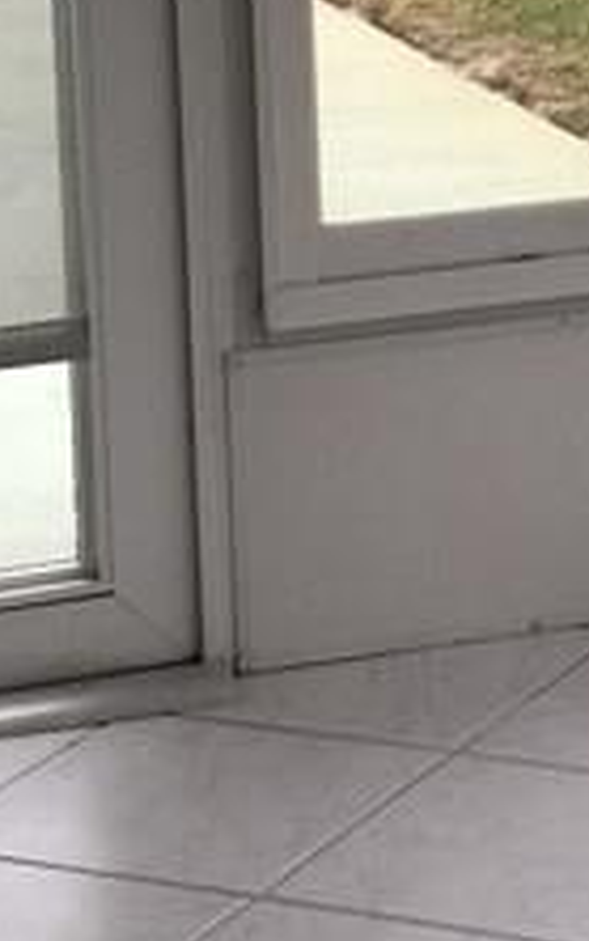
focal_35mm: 142
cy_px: -165
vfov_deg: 14.3
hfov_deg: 9.1
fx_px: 3642
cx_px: 792
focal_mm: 4.15
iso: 32
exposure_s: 1/40
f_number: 2.2
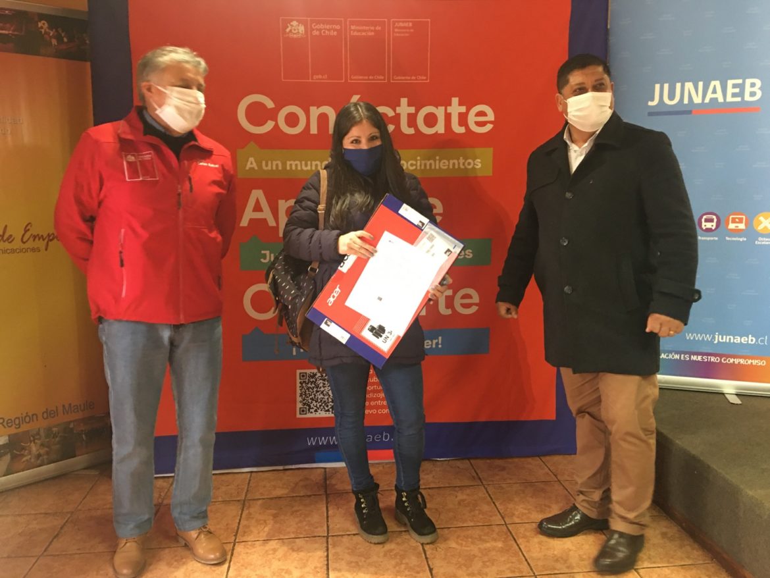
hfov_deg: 61.6
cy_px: 289
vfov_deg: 48.2
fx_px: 645
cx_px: 385
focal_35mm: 29
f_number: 2.2
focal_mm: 4.15
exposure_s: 1/10
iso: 100
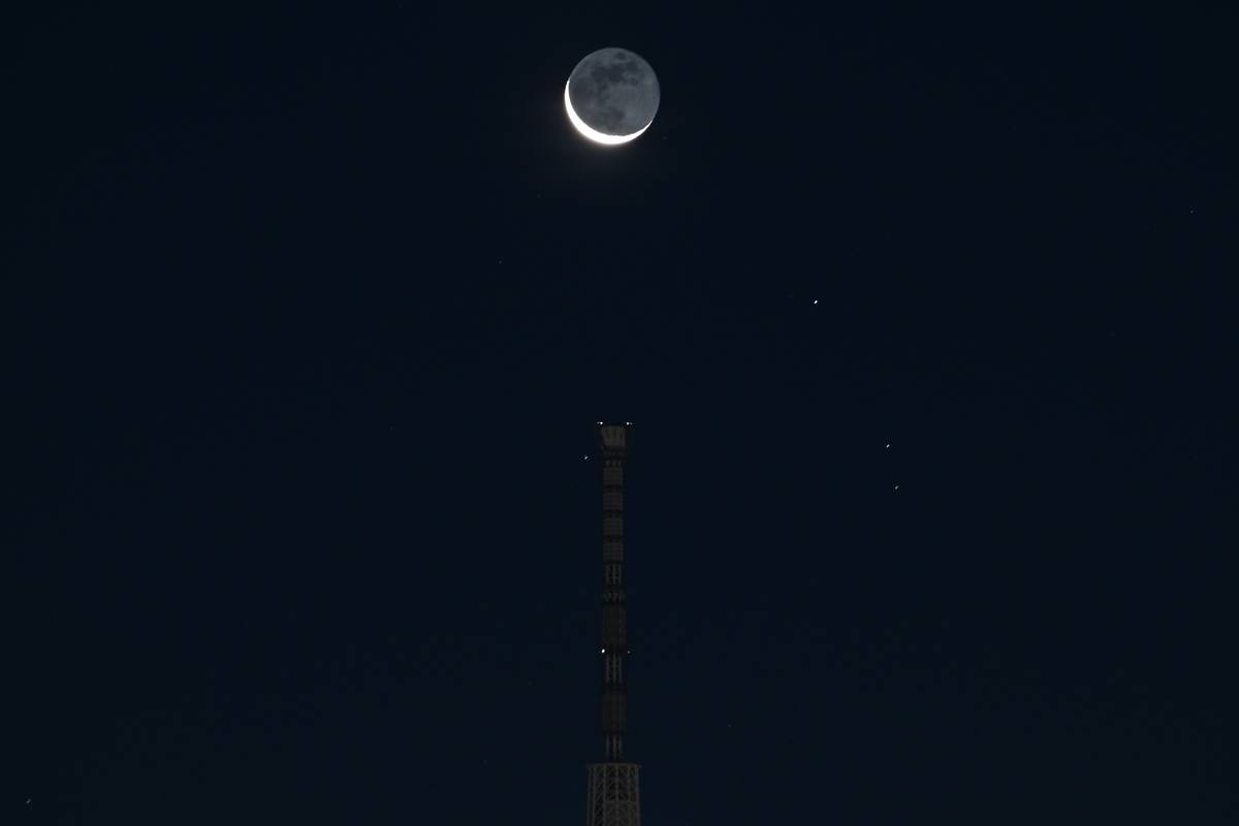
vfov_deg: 4.8
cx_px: 620
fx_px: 9808
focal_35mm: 285
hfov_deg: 7.2
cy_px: 413
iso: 400
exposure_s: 3
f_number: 7.1
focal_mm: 190
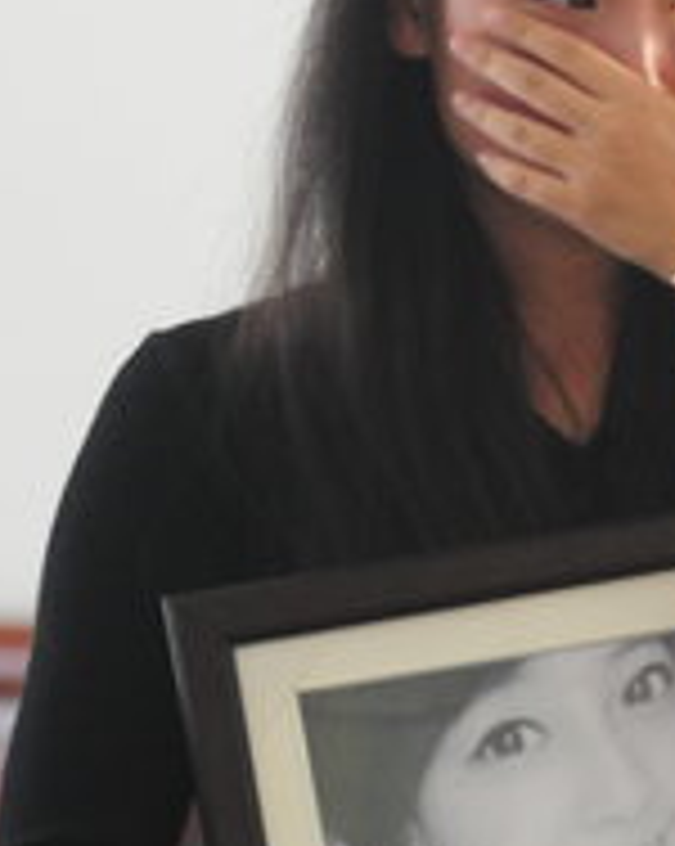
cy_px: 515
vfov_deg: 6.1
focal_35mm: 315
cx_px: 652
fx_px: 7879
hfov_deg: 4.9
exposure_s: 1/500
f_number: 4
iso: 4000
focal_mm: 105
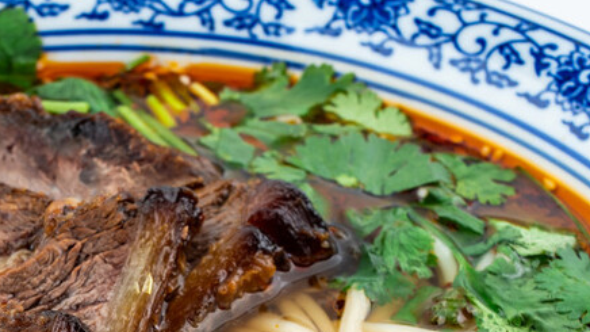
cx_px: 85
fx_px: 1580
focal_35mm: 101
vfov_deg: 11.6
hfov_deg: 20.8
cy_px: 471
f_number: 11
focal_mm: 35
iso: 100
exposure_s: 1/125
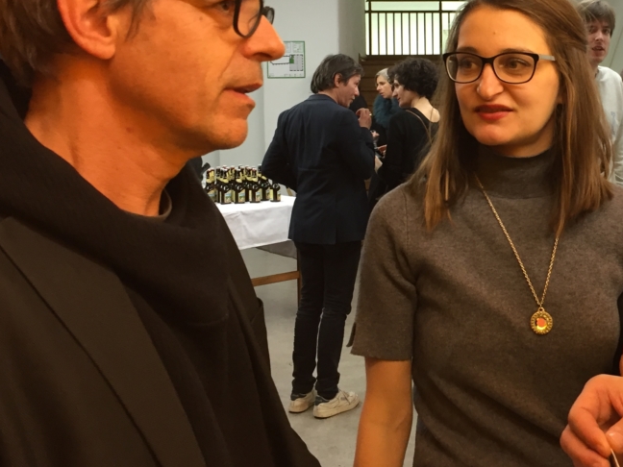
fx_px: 918
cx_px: 515
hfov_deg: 36.0
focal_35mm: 51
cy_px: 124
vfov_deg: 28.2
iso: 125
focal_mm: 4.15
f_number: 2.2
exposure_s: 1/33
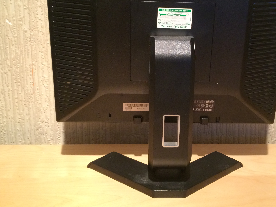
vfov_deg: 33.9
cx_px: 169
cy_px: 62
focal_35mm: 42
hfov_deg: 44.5
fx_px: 335
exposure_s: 1/20
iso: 250
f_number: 2.2
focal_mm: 4.15
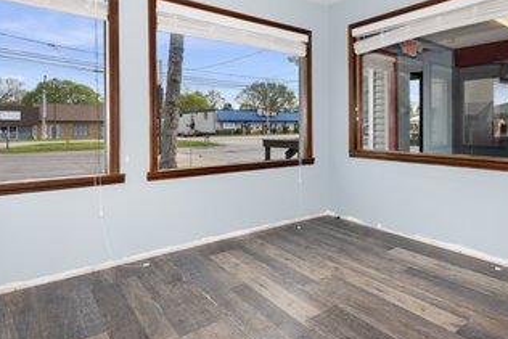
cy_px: 117
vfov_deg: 56.2
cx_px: 335
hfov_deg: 76.3
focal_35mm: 22
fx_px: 311
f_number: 8
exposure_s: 1/250
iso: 400
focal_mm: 16
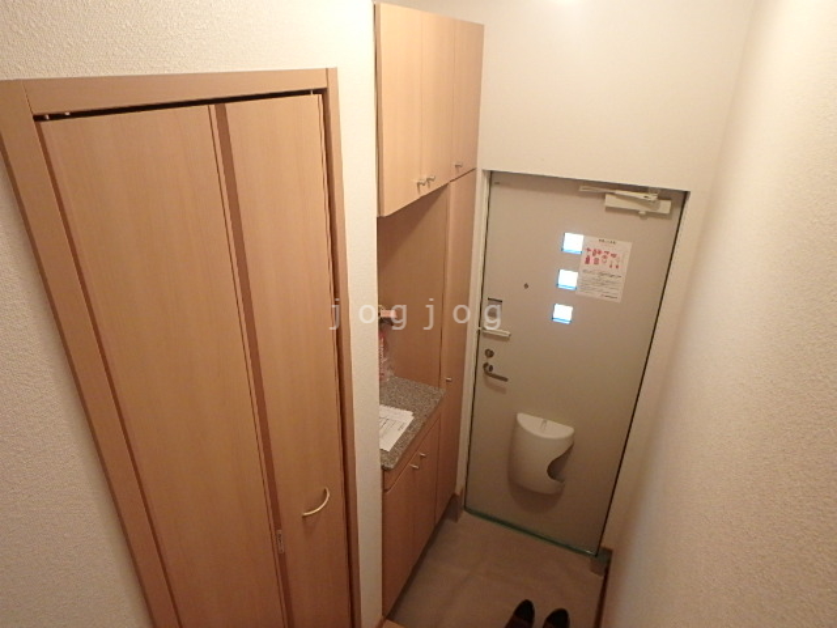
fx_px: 508
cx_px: 418
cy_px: 314
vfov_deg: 63.4
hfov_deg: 79.0
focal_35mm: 21
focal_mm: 3.7
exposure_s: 1/30
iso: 640
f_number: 3.5
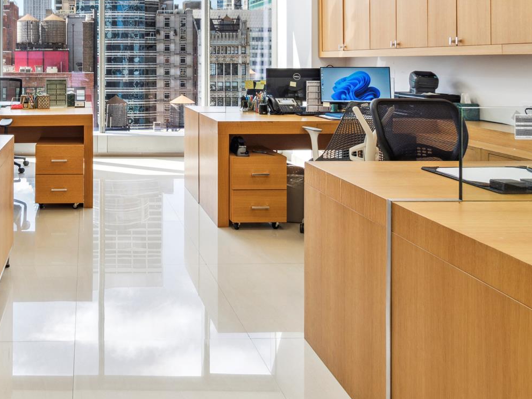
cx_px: 97
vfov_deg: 46.4
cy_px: 65
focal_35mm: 28
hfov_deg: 58.0
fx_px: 430
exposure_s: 1/30
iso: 100
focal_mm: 10
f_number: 8
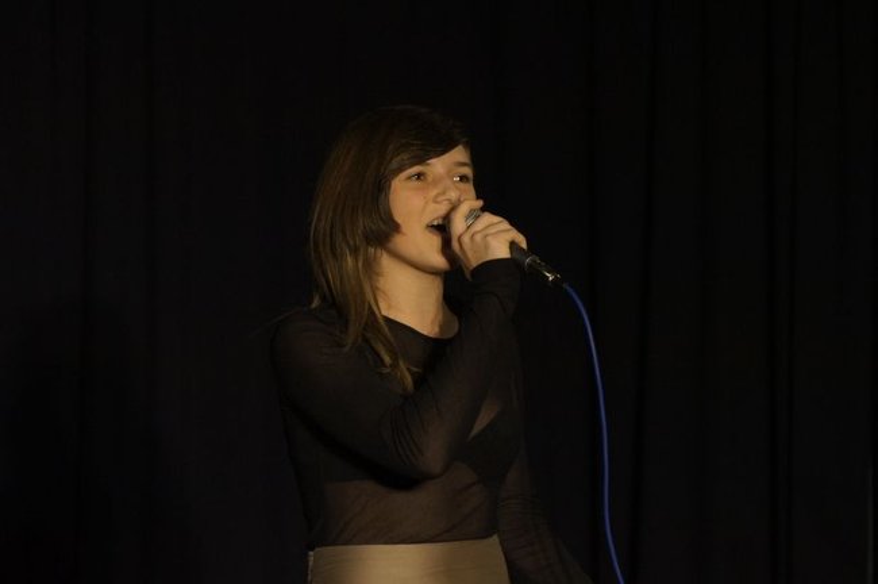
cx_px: 439
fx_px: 5116
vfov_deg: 6.5
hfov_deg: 9.8
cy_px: 292
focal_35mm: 210
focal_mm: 140
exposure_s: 1/125
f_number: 5.6
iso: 1600
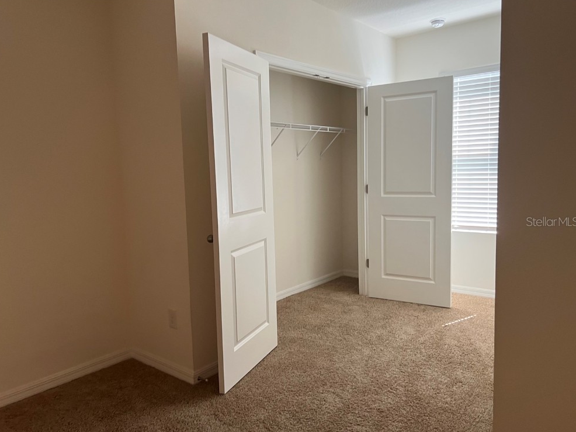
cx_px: 282
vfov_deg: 51.4
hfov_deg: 65.3
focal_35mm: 27
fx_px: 449
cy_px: 221
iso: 125
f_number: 1.5
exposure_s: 1/60
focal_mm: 5.7
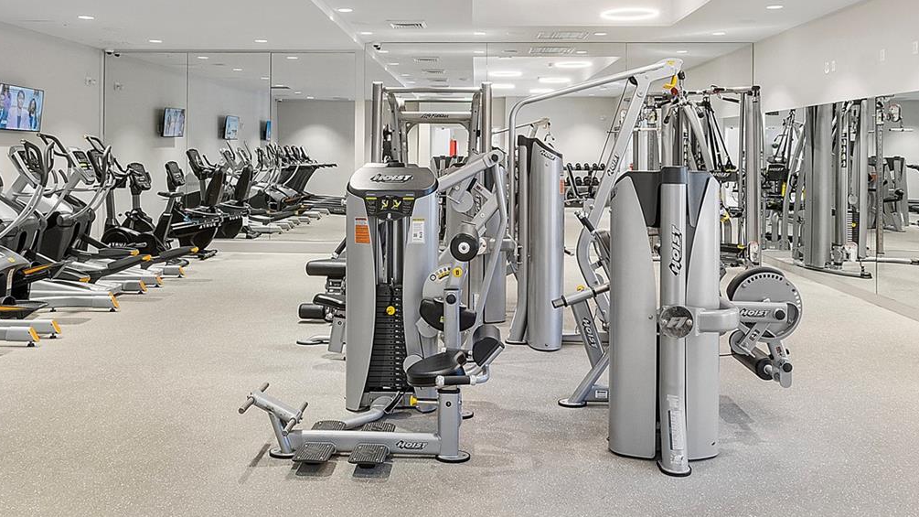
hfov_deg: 61.0
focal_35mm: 32
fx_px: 780
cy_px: 140
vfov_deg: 36.0
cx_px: 457
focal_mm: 10
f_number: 11
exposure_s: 1/2
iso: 160
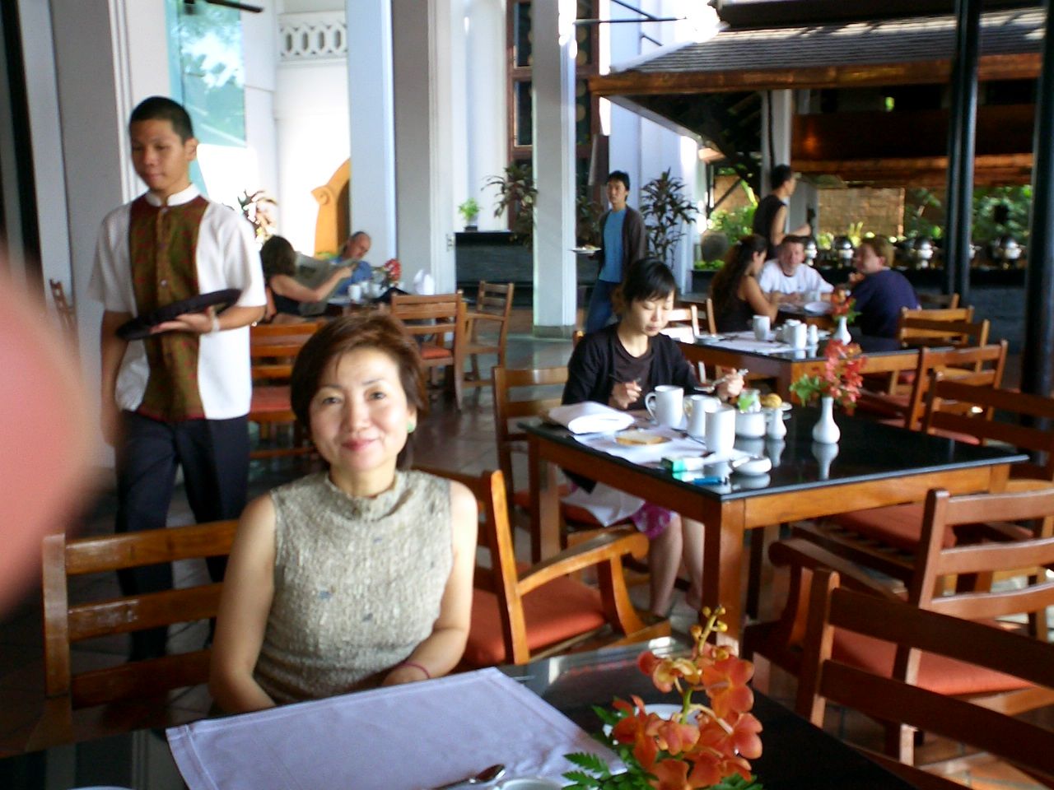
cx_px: 527
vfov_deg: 38.7
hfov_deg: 50.1
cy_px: 395
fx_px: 1127
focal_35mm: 37
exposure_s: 1/60
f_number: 3.5
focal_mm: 5.6
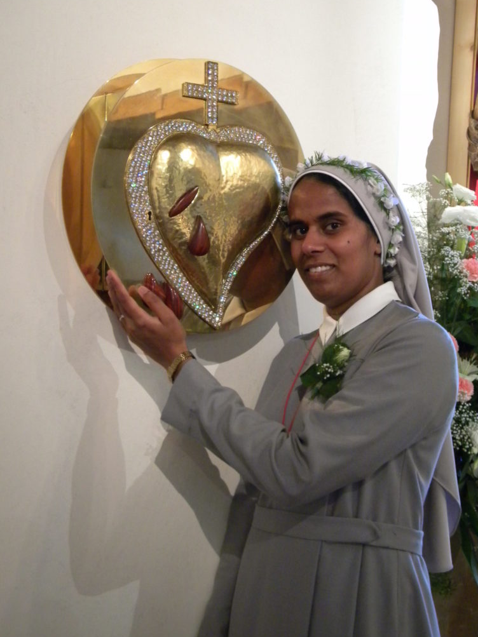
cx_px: 239
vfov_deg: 39.7
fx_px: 884
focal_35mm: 48
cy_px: 319
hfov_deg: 30.3
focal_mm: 8.6
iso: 400
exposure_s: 1/14.4
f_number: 3.9
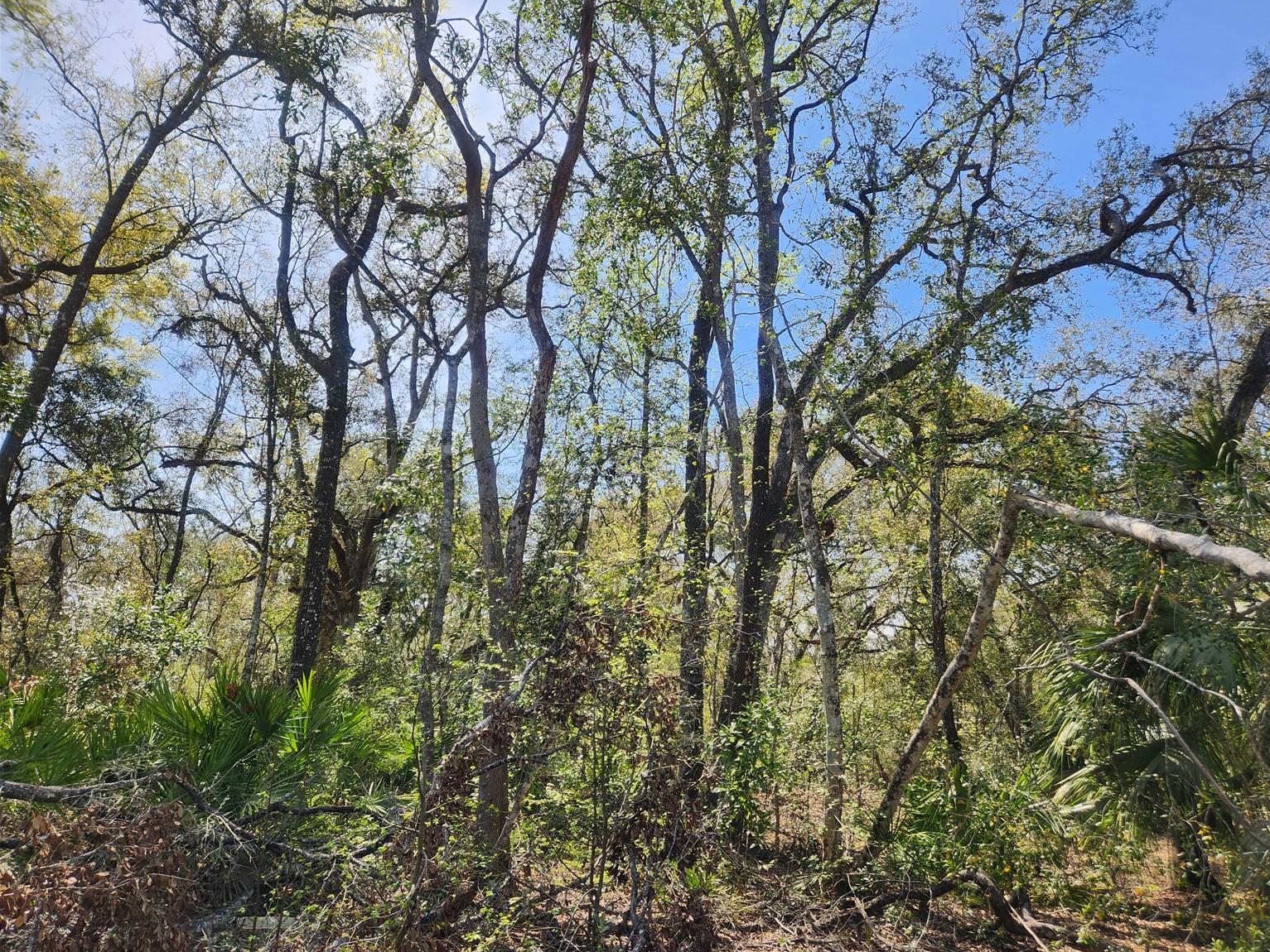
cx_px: 662
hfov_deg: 71.6
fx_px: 881
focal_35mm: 24
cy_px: 465
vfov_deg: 56.8
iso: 20
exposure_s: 1/939
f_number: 1.8
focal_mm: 5.4
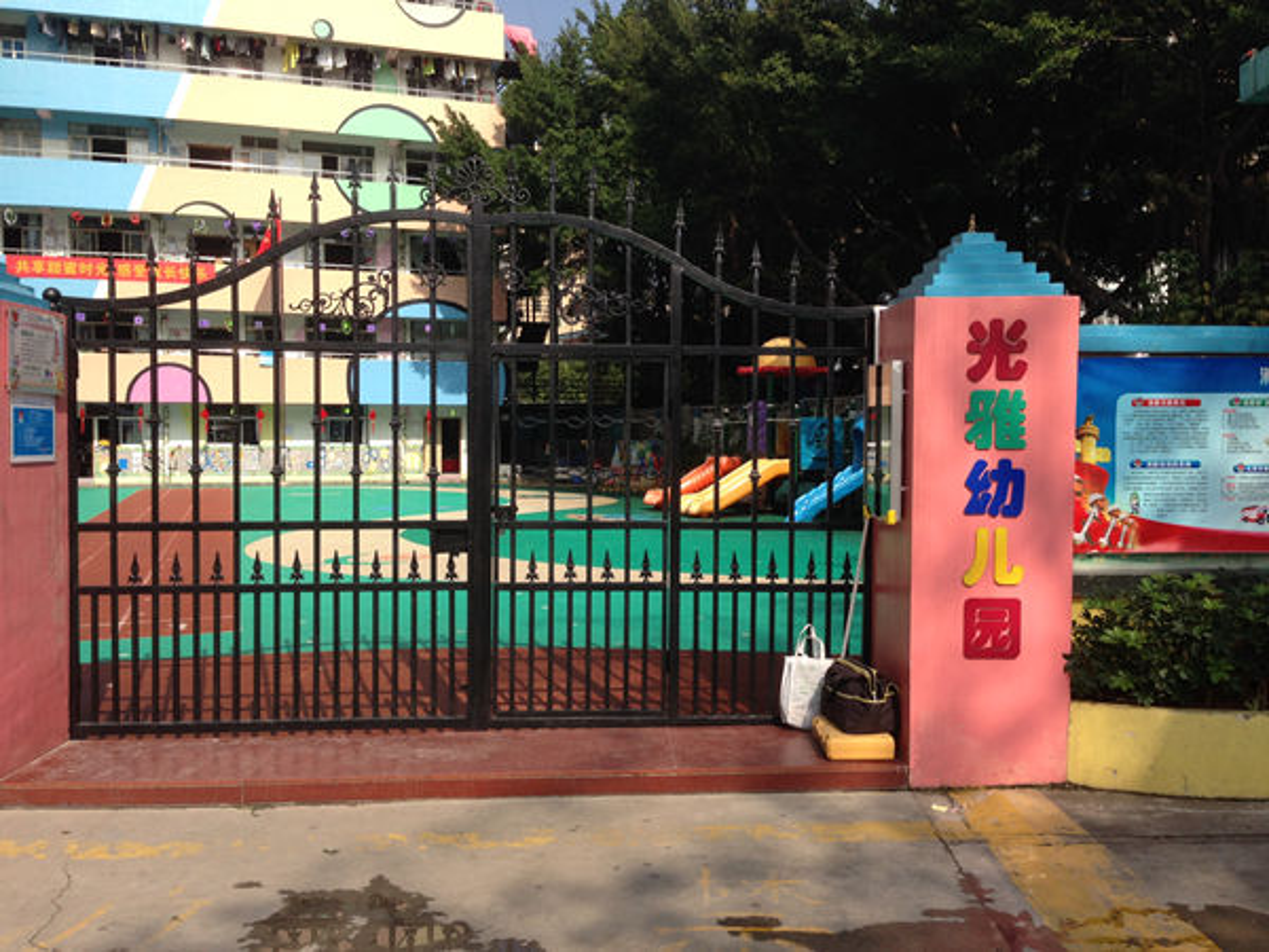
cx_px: 634
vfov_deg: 42.9
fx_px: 1210
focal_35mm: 33
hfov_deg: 55.4
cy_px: 476
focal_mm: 4.12
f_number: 2.4
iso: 50
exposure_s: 1/1427
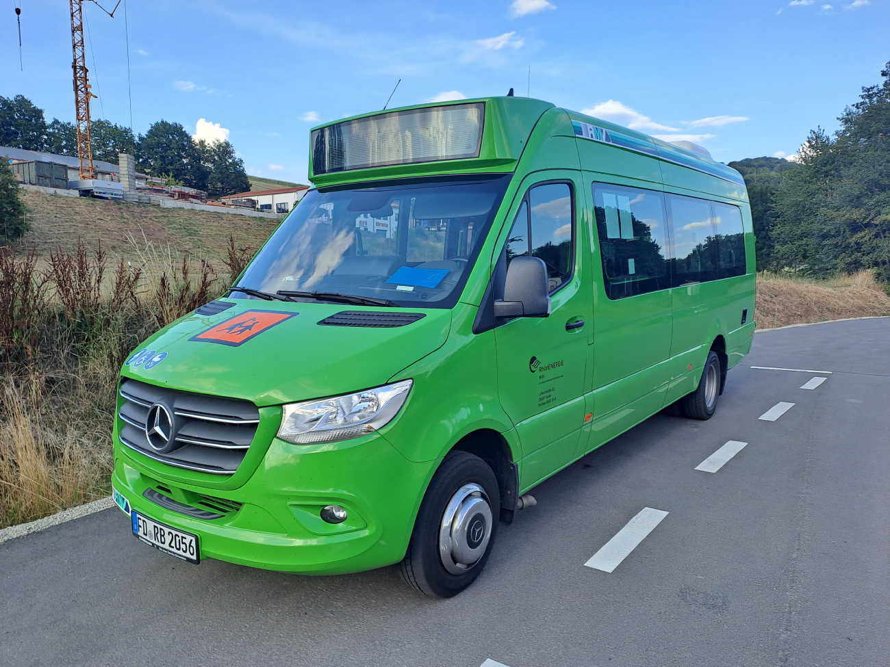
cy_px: 334
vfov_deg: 54.9
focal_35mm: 25
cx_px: 445
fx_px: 643
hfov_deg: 69.4
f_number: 1.8
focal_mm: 4.65
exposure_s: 1/537
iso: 32
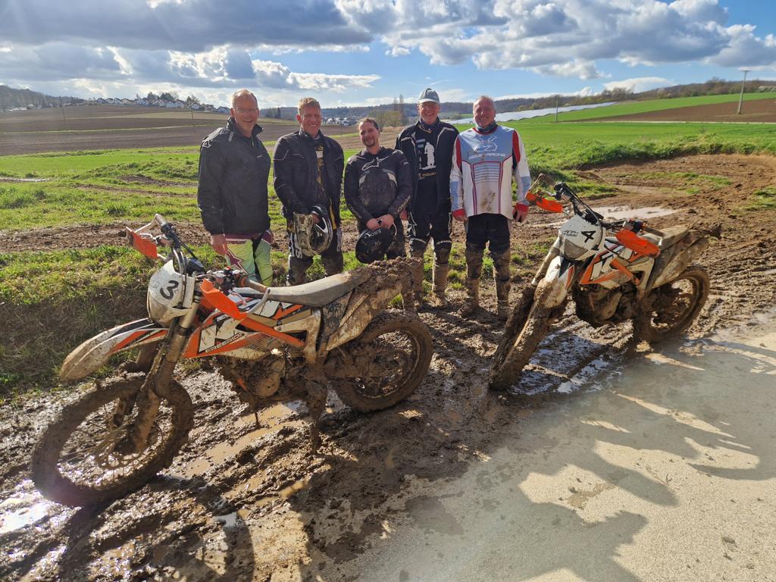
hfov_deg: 73.9
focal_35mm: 23
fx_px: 516
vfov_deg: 58.9
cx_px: 388
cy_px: 291
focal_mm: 5.4
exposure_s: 1/1292
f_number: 1.8
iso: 50
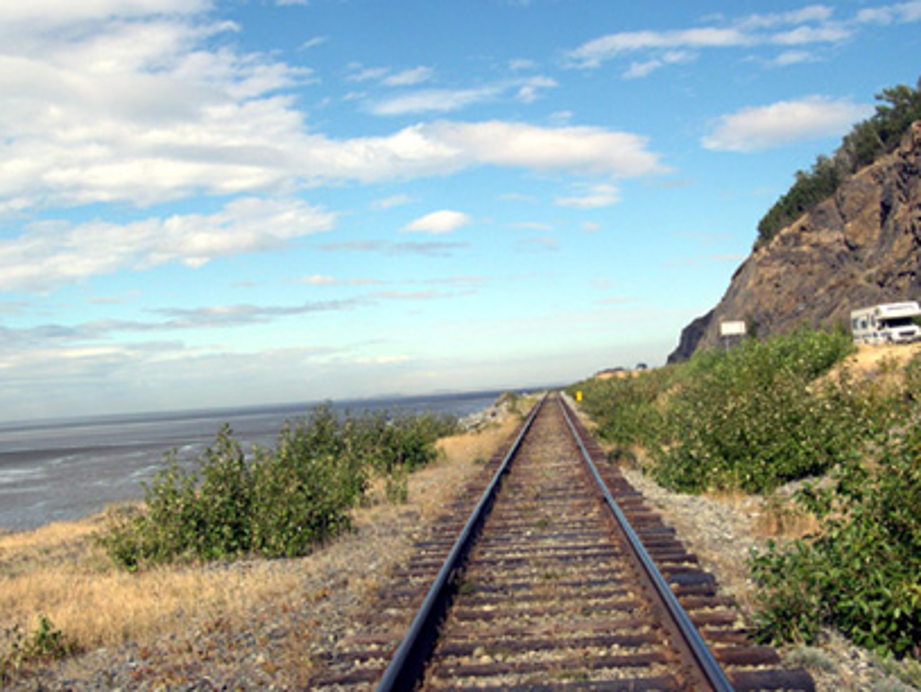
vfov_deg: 34.4
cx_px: 484
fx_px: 1118
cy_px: 355
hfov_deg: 44.7
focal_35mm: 42
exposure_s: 1/244
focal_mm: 8
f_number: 7.6
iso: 100
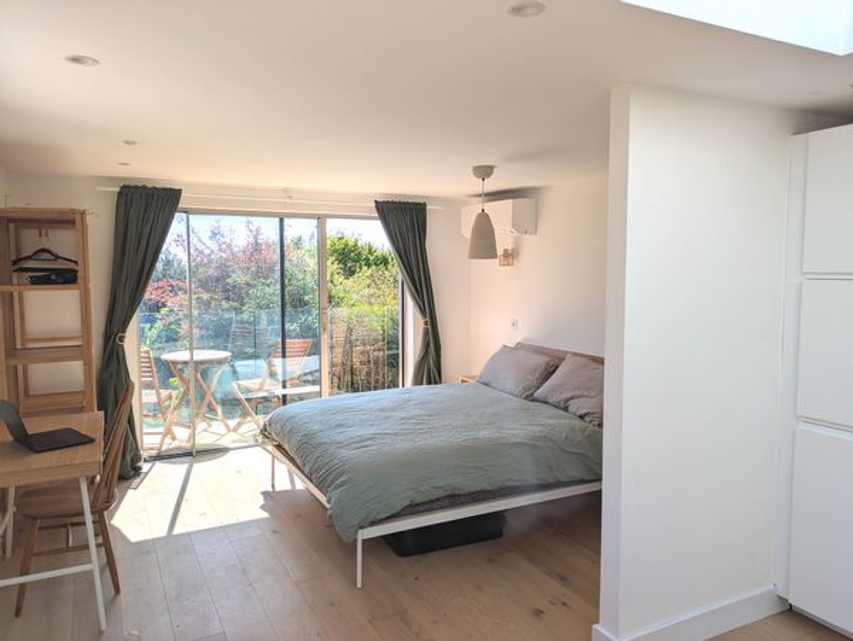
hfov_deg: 69.3
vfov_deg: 54.9
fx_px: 617
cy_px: 320
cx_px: 426
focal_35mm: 25
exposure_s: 1/1692
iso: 41
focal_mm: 5.43
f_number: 1.89
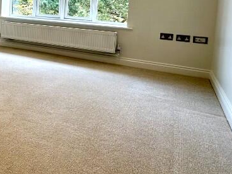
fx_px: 261
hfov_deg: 41.8
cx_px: 2
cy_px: 16
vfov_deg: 34.7
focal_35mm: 39
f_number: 2.2
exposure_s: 1/100
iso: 50
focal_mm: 2.22
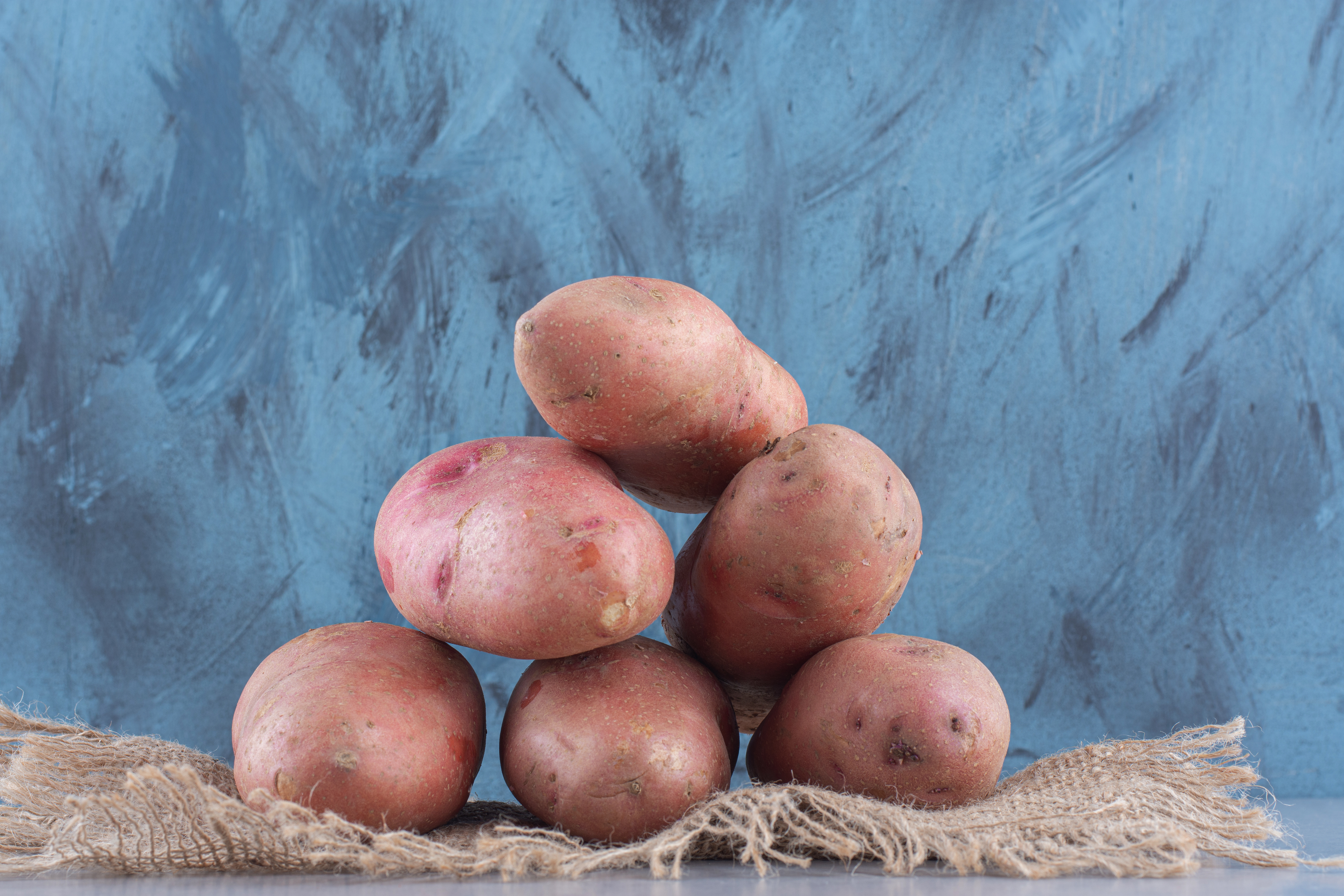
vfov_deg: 18.2
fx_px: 2800
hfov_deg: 27.0
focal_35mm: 75
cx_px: 672
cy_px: 448
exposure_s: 1/125
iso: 100
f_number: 8
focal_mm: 50
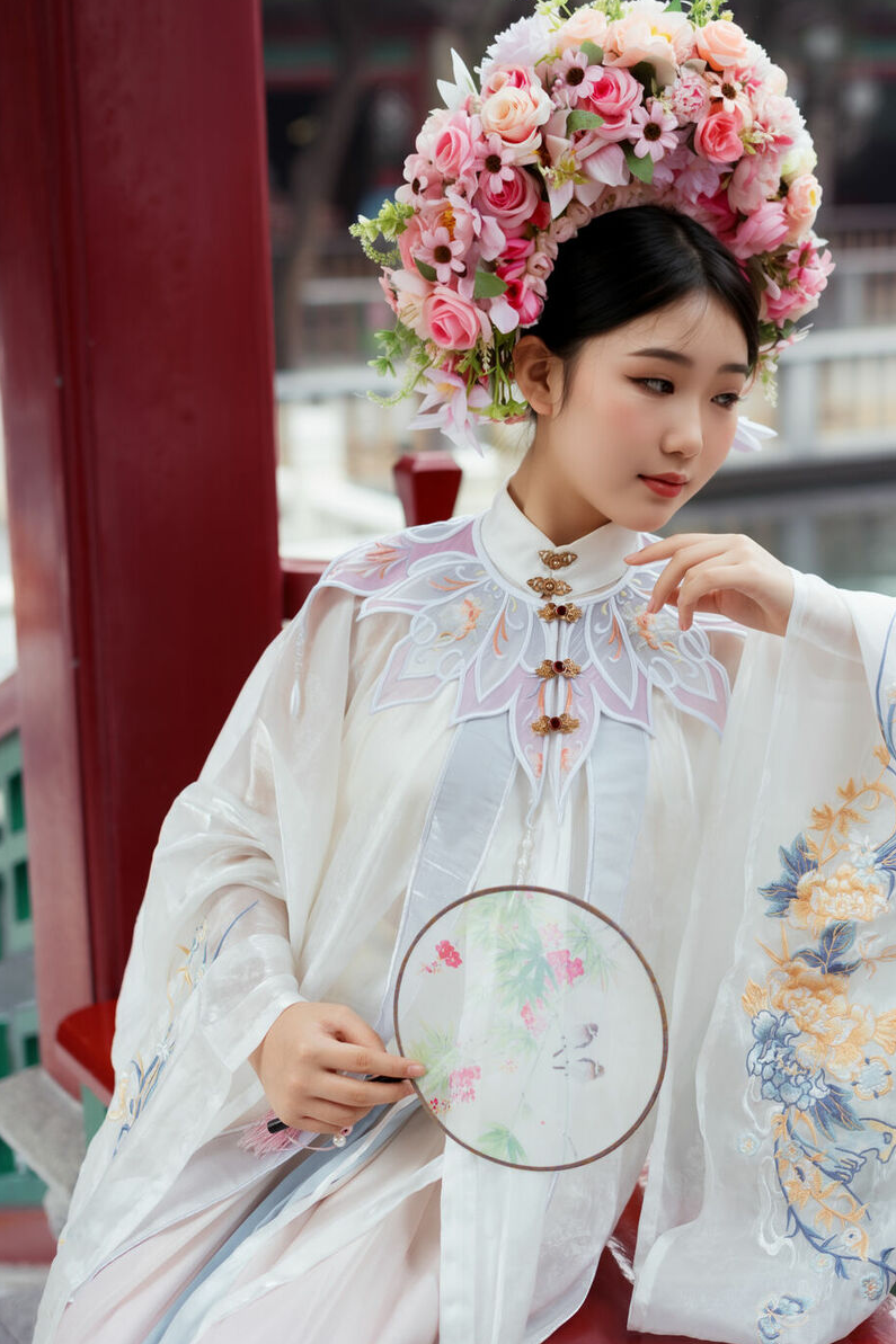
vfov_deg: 30.5
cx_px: 542
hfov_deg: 20.6
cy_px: 619
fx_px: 2465
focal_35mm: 66
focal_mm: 50
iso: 160
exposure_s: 1/200
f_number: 2.2
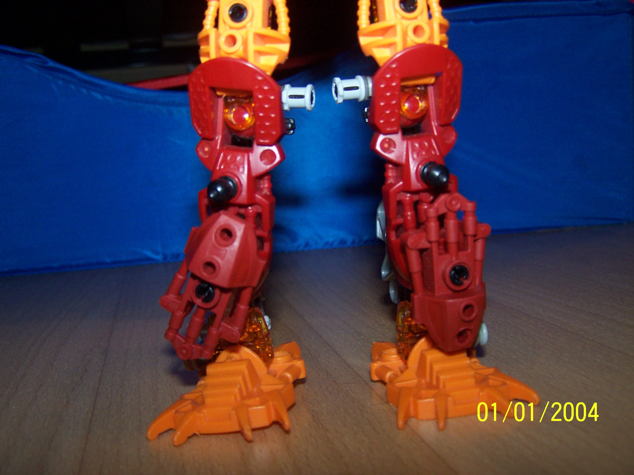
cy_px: 238
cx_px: 317
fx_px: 696
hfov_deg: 49.0
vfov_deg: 37.7
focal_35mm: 38
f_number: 2.8
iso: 140
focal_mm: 6.3
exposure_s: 1/60
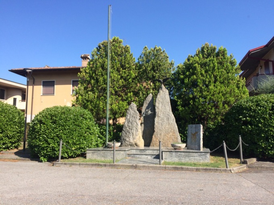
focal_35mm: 29
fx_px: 230
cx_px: 137
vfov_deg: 48.2
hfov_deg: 61.7
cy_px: 102
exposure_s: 1/1325
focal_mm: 4.15
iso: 32
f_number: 2.2
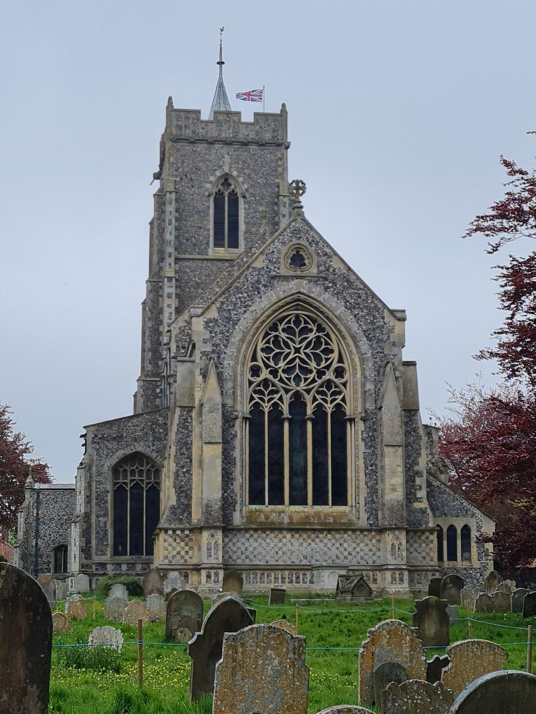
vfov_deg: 67.3
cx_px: 268
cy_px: 357
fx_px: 537
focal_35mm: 26
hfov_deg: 53.1
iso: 50
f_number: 1.8
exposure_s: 1/1815
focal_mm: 5.4
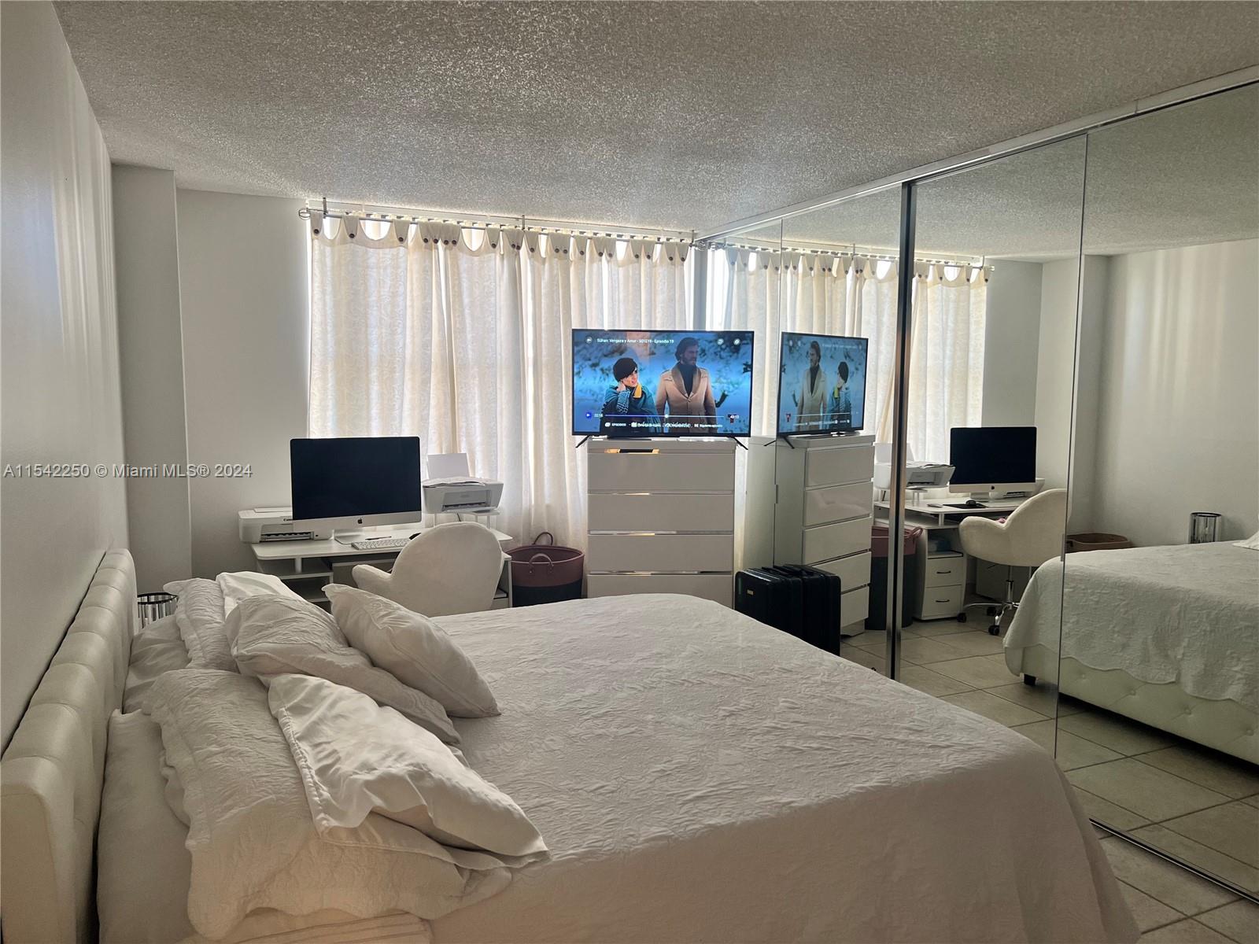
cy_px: 472
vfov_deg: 53.1
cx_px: 630
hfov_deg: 67.3
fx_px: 946
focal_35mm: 26
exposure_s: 1/60
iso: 80
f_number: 1.5
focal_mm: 5.7
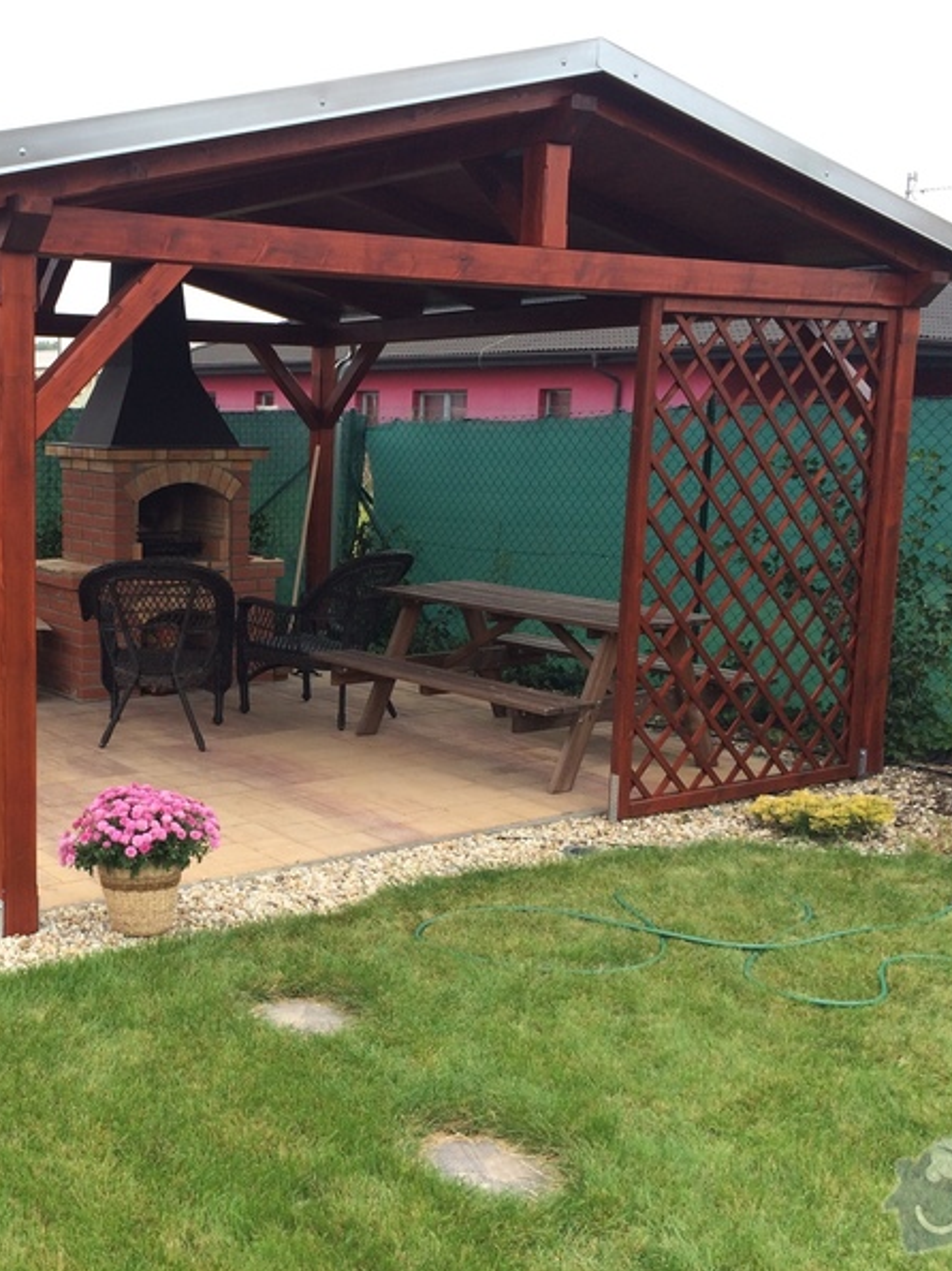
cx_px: 160
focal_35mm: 39
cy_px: 637
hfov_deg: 35.4
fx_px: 1431
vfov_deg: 47.9
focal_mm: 4.15
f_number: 2.2
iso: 32
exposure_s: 1/380
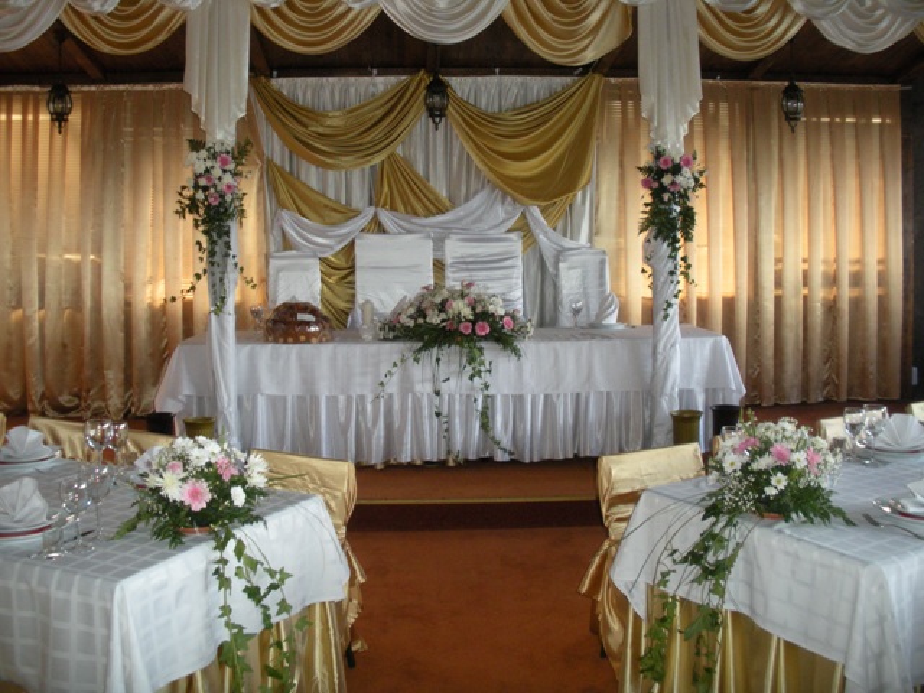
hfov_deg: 51.4
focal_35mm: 36
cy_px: 346
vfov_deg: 39.7
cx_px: 462
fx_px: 961
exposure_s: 1/43.1
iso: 262
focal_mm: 6.3
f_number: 3.5
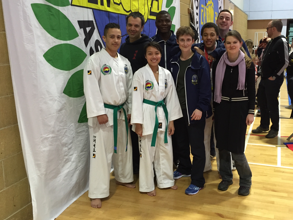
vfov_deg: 38.6
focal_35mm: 37
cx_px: 167
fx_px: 313
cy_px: 101
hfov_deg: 50.0
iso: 160
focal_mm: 4.15
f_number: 2.2
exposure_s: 1/33
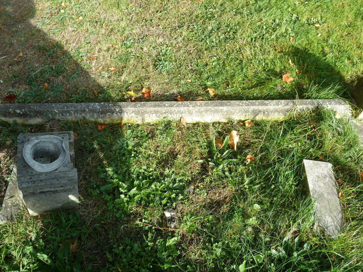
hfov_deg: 69.4
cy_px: 136
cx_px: 182
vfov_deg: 54.9
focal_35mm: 25
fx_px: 262
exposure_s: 1/125
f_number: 4
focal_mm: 4.1
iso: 80
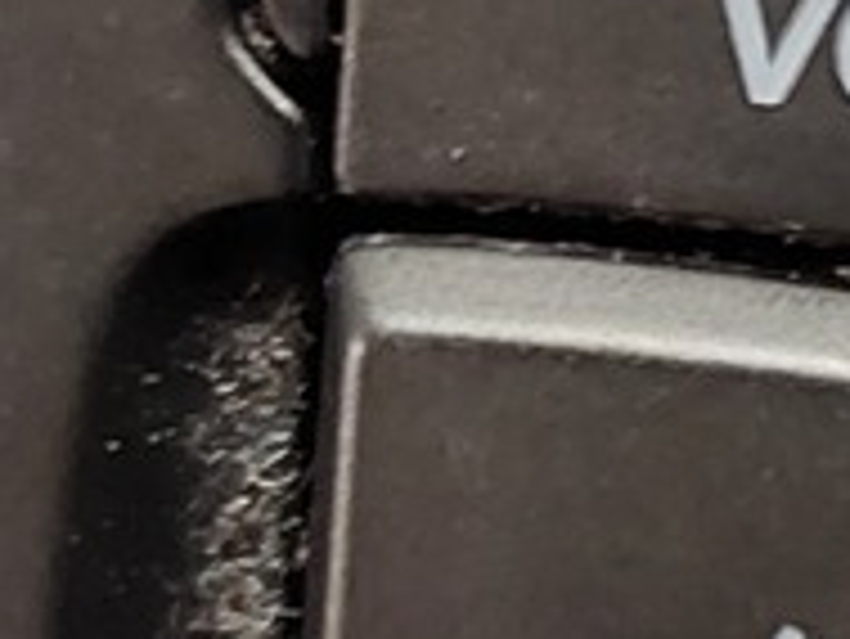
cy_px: 374
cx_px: 1111
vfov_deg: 7.8
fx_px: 4668
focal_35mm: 190
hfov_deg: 10.2
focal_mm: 5.23
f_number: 1.8
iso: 1250
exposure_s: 1/25
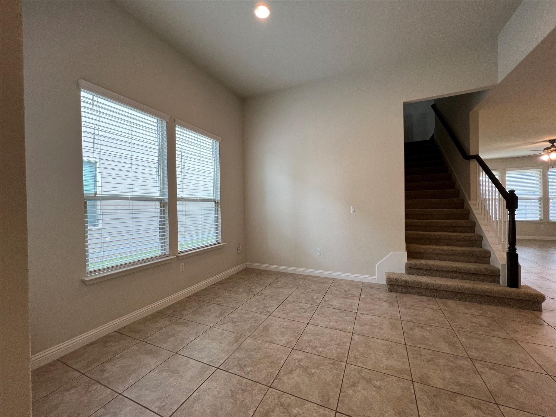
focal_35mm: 13
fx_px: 209
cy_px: 208
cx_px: 278
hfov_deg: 106.2
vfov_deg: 89.9
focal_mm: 1.57
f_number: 1.8
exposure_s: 1/120
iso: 125
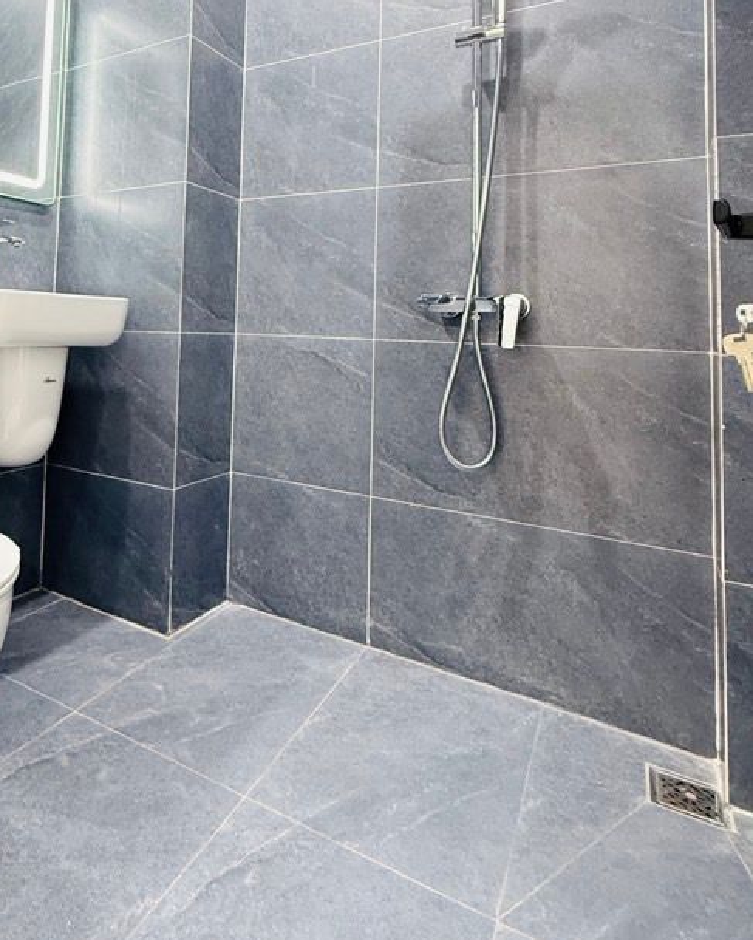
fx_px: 640
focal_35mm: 23
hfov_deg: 59.1
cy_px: 295
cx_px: 235
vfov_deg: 70.0
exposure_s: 1/50
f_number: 2.2
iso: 400
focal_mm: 2.22
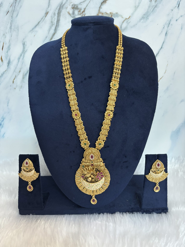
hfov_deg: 53.1
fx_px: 185
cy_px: 124
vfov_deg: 67.3
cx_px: 92
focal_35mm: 26
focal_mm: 5.96
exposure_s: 1/25
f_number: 1.6
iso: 500
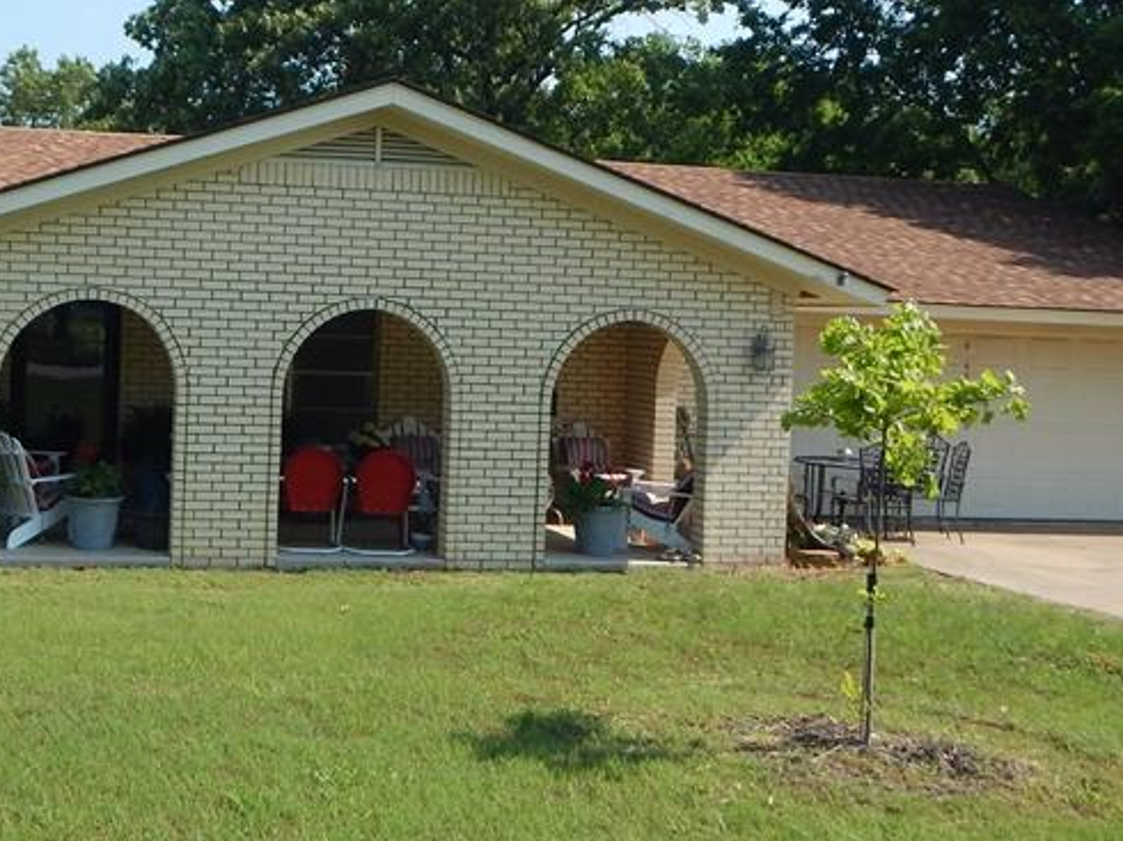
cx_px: 206
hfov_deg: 39.4
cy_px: 328
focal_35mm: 46
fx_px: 1492
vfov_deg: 31.4
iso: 125
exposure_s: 1/400
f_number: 6
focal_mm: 4
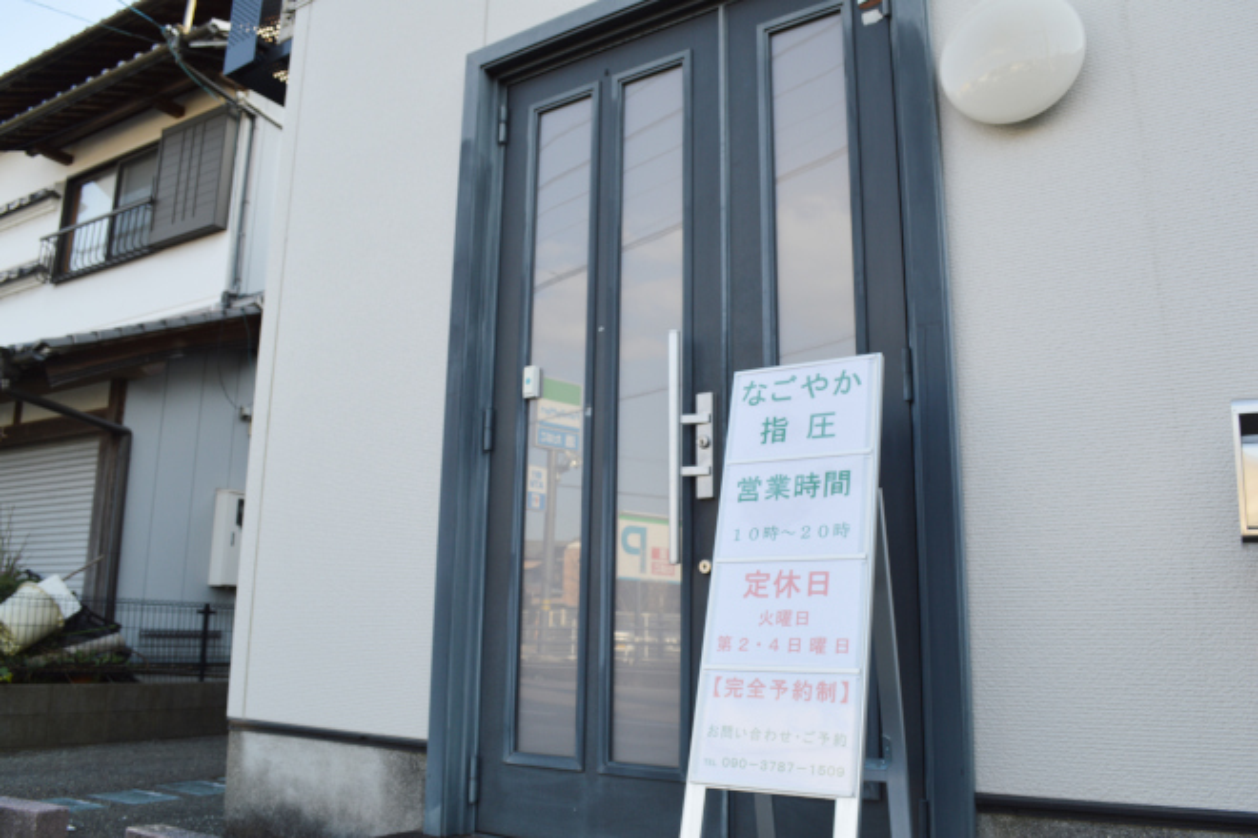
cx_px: 629
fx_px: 943
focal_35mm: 27
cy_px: 419
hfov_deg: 67.4
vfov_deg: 47.9
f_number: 5.6
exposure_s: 1/125
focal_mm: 18
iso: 140
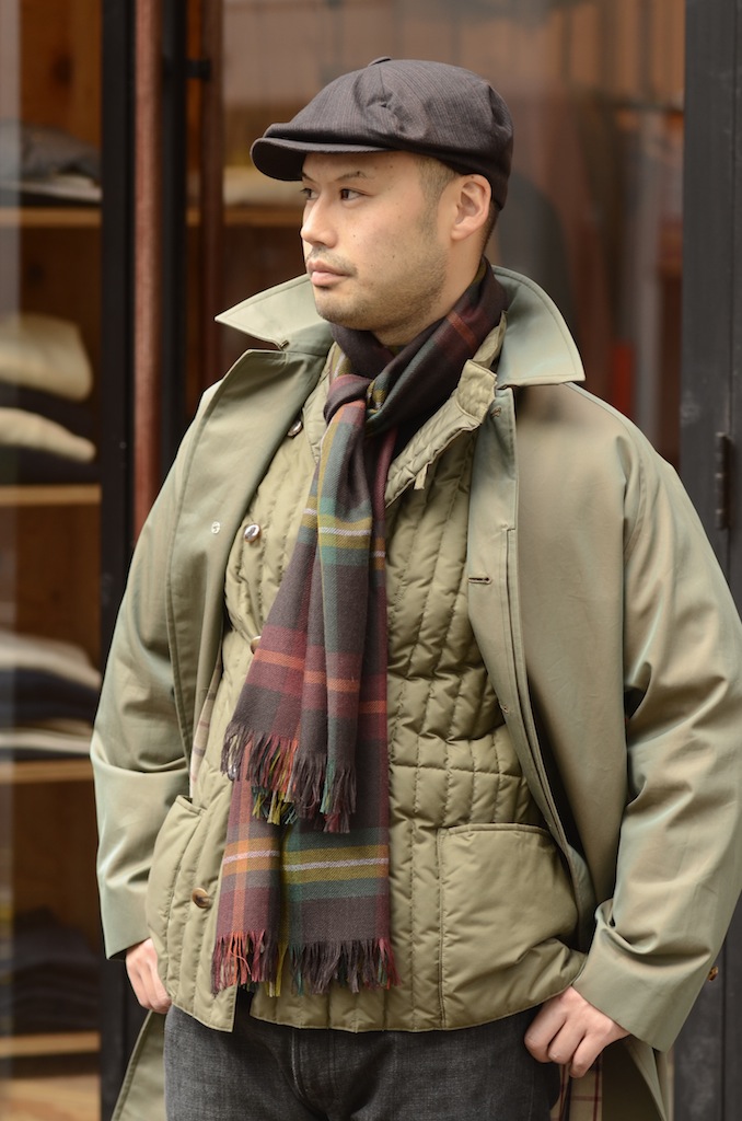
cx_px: 371
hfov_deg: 10.7
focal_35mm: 128
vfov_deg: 16.1
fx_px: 3960
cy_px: 560
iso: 320
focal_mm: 85
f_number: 2
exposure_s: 1/80
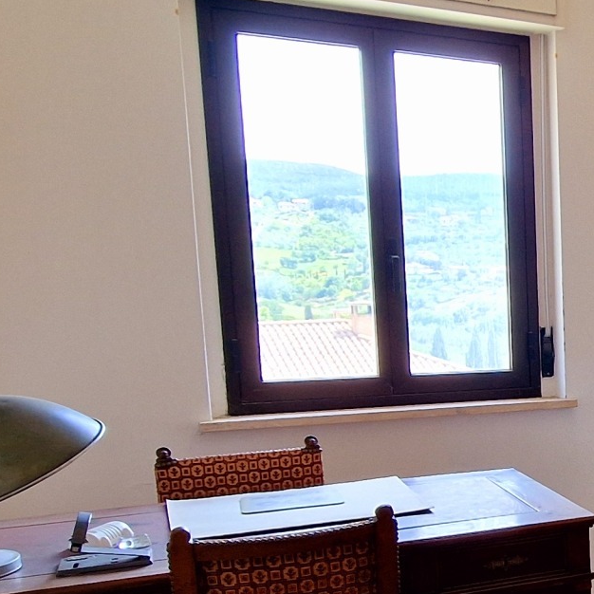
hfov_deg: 28.5
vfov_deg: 35.4
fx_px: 912
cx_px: 800
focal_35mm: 47
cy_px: 433
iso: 80
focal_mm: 2.2
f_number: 2.2
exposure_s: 1/100
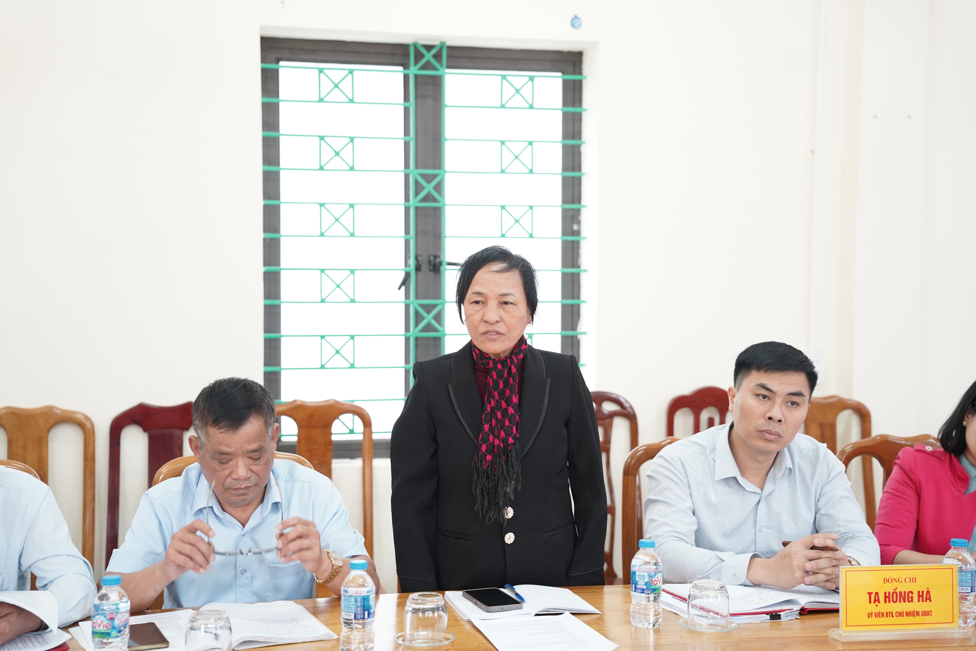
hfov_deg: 37.9
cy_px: 326
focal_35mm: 52
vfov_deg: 25.8
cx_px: 488
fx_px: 1423
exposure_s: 1/100
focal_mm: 52.5
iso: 1000
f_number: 2.8
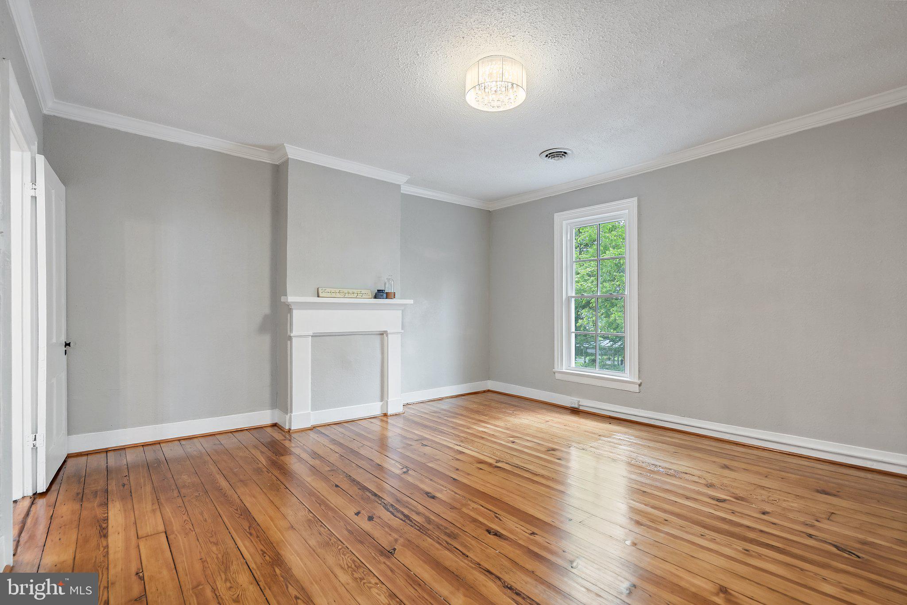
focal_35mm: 16
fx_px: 403
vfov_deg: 73.8
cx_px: 454
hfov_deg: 96.7
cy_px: 302
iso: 500
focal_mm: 16
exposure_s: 1/3
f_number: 8
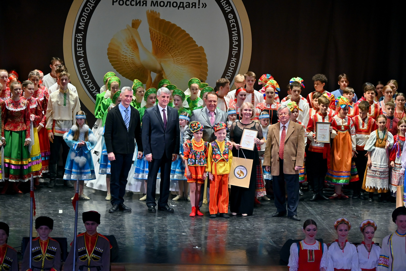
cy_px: 136
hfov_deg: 14.7
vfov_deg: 9.8
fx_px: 1573
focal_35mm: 140
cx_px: 203
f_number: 5.6
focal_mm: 93
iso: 800
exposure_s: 1/180
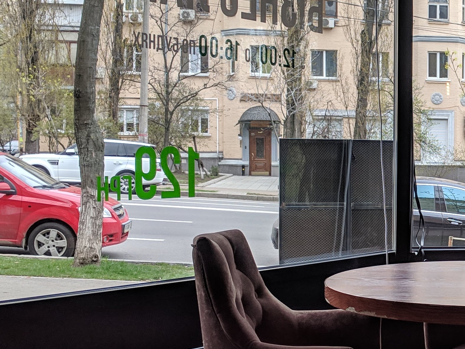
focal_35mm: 67
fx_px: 900
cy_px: 187
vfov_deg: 21.9
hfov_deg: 27.2
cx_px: 475
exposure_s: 1/165
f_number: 2
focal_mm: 4.67
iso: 50
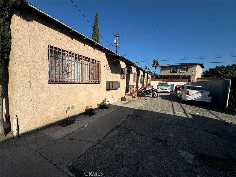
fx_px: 95
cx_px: 118
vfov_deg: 85.7
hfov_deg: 102.1
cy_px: 88
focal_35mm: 14
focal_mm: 2.22
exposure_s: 1/3717
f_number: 2.2
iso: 50
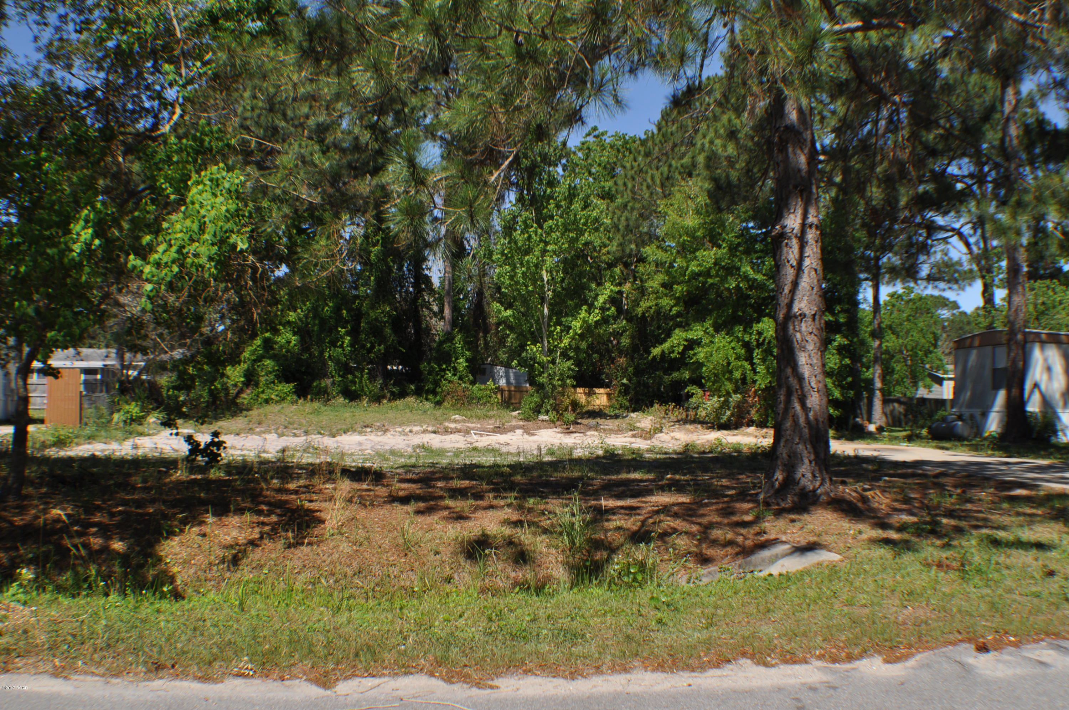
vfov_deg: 34.1
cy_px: 355
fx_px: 1157
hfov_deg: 49.6
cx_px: 534
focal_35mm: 39
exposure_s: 1/320
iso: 200
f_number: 9
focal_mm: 26
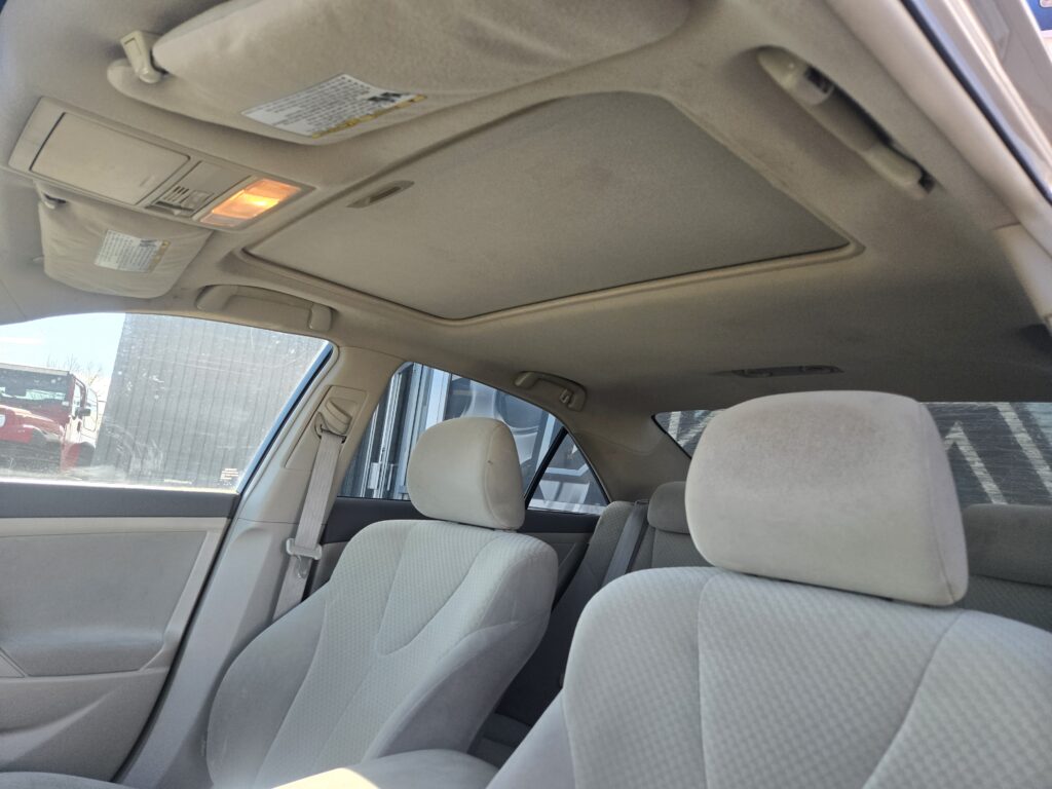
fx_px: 699
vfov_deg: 58.9
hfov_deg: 73.9
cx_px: 526
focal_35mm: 23
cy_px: 394
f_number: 1.8
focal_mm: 5.4
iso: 125
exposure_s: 1/508
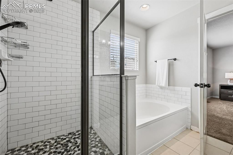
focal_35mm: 15
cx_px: 116
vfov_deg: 77.3
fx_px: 97
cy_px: 78
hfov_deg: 100.4
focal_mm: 15
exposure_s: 1/60
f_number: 11
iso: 800
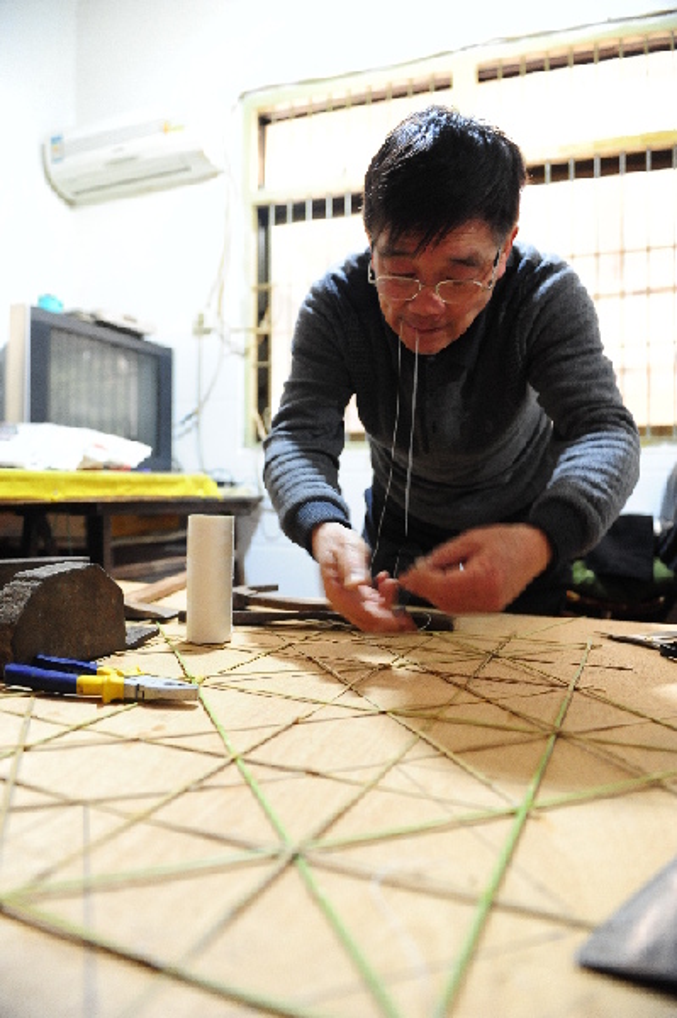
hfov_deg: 53.1
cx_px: 338
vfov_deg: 73.8
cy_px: 509
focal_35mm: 24
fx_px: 678
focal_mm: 24
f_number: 2.8
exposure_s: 1/30
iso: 2000
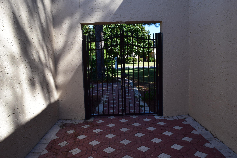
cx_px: 118
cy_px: 79
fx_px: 178
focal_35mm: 27
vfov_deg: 47.9
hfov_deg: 67.4
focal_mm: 18
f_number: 10
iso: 400
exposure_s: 1/250
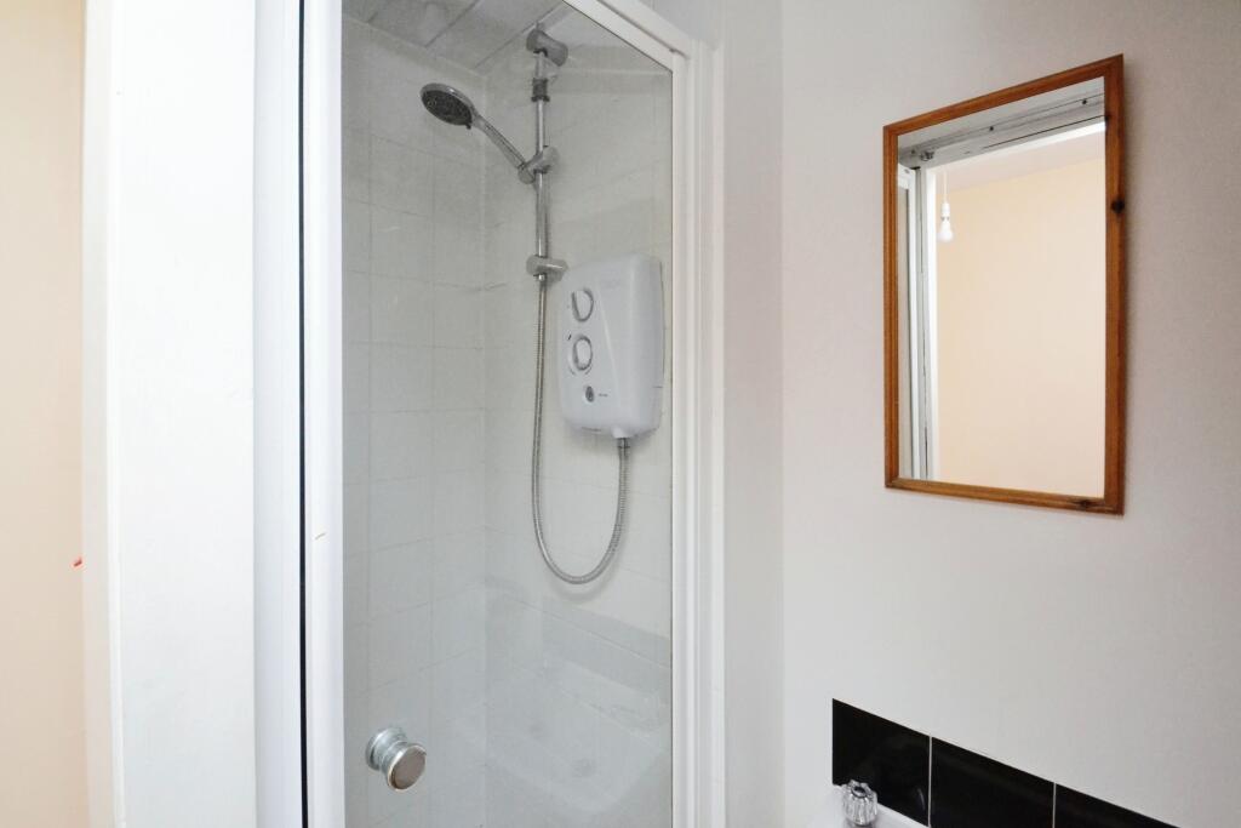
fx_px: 517
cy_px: 414
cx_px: 620
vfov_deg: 77.3
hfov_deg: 100.4
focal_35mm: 15
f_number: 9
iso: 3200
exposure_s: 1/20
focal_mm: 10
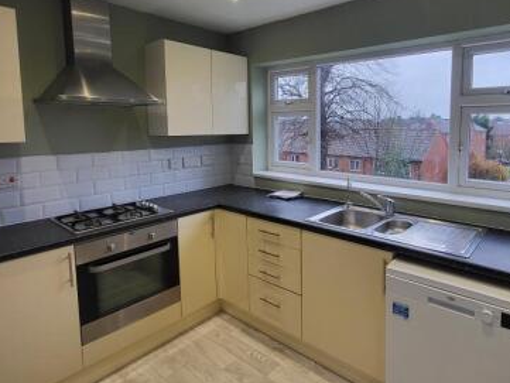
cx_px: 321
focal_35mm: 21
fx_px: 309
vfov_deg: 62.9
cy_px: 153
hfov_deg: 77.4
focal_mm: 1.74
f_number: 2.2
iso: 64
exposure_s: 1/50
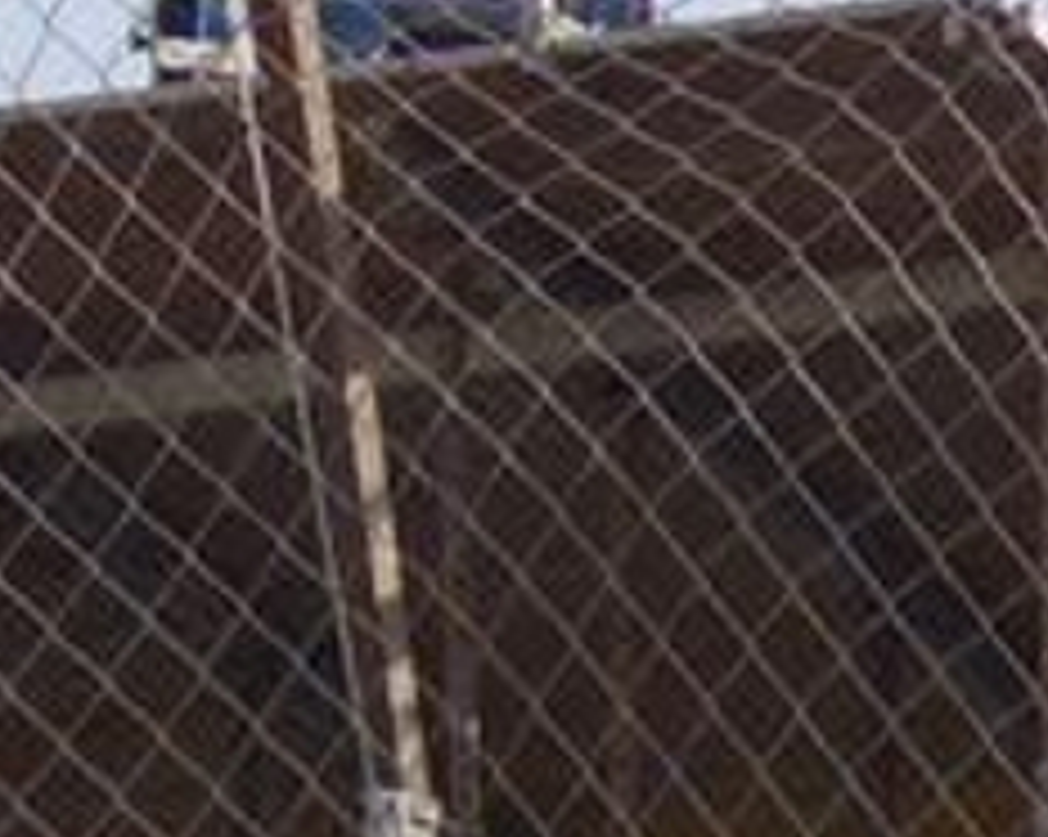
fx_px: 54048
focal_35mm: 1744
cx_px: -1529
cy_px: 124
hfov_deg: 1.1
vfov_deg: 0.9
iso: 200
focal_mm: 180
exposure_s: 1/400
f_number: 6.3
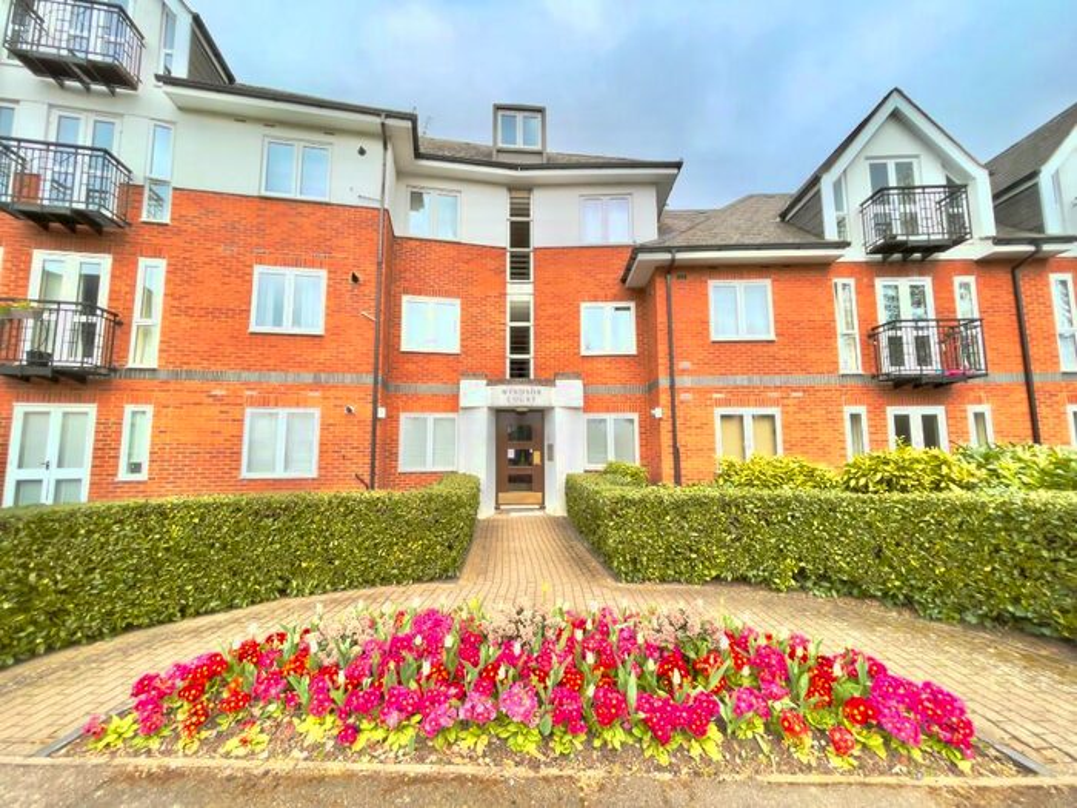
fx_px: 404
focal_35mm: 13
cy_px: 404
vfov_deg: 89.9
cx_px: 538
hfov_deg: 106.2
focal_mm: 1.54
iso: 25
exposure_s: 1/432
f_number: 2.4
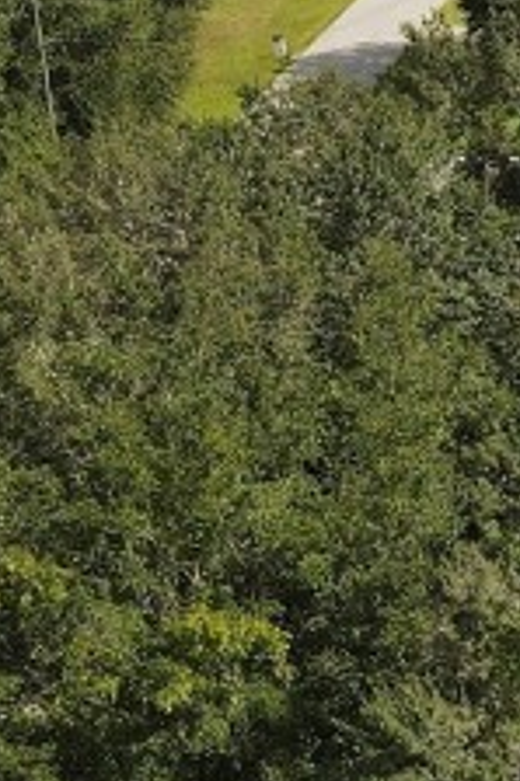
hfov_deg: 10.8
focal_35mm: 114
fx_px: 2474
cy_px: 586
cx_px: 1082
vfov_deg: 17.9
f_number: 2.8
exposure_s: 1/500
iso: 100
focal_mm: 4.5
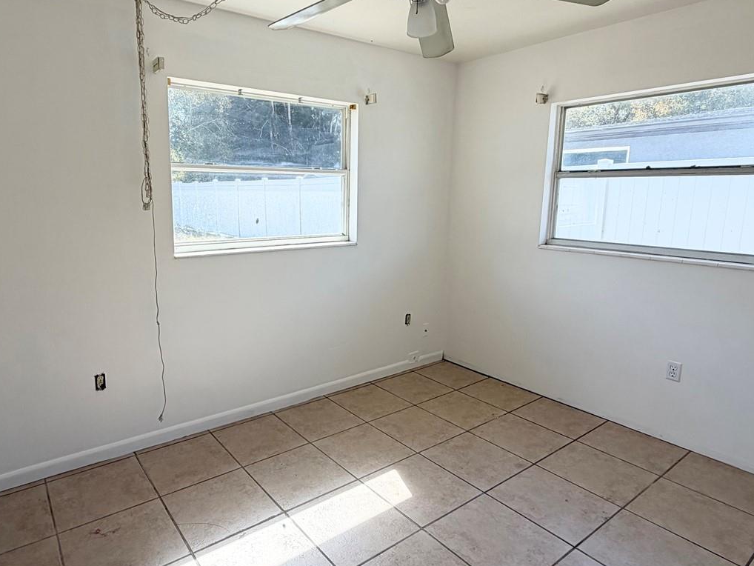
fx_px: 479
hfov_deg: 75.9
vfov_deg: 61.1
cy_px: 273
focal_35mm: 22
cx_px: 322
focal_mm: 2.22
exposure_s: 1/217
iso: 40
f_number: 2.2
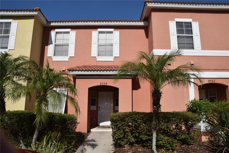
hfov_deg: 67.4
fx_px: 172
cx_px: 114
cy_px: 76
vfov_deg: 47.9
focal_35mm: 27
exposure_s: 1/1000
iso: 200
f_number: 8
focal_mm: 18
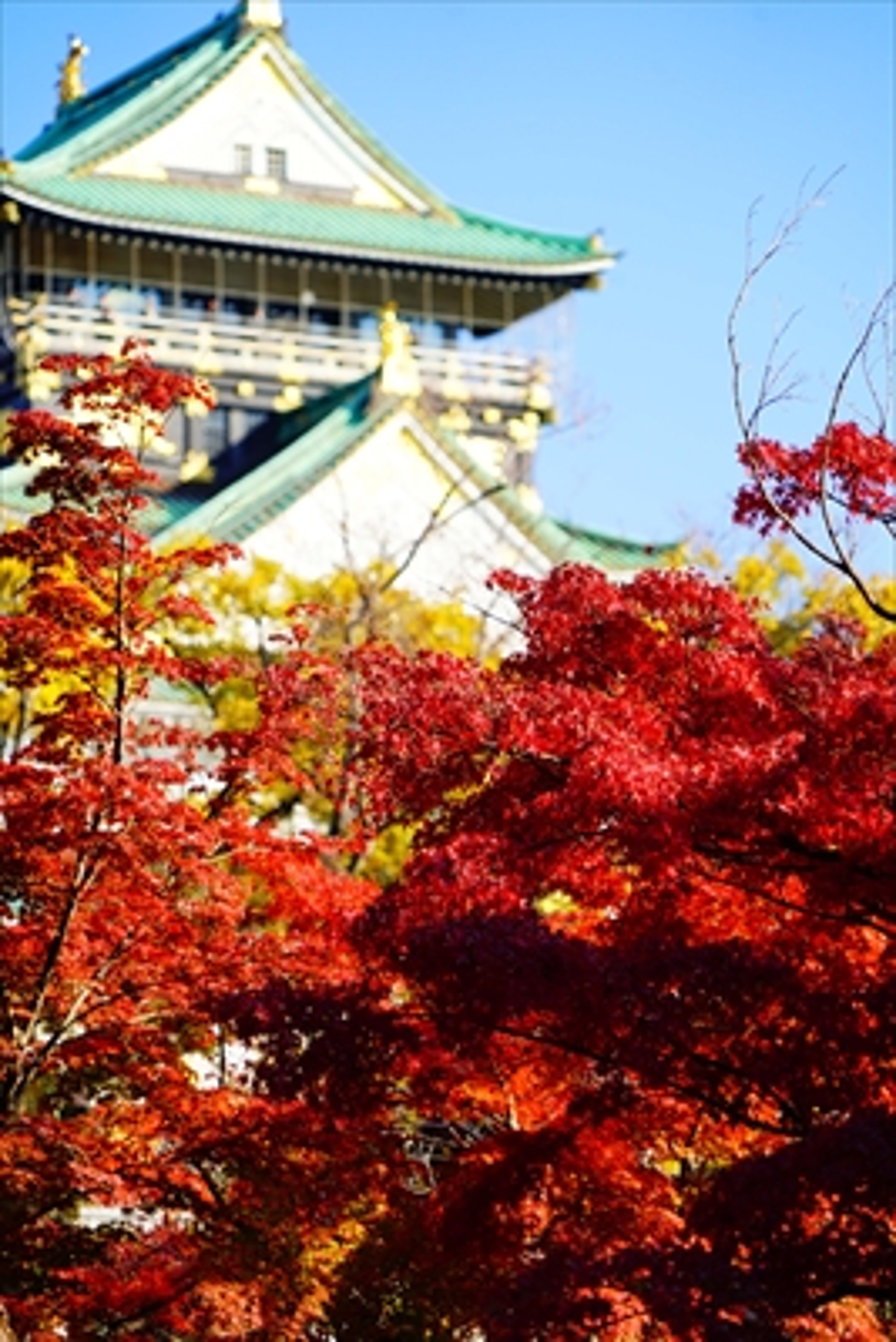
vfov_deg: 11.9
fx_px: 6415
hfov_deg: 8.0
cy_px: 671
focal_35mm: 172
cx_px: 448
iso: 100
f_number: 5.6
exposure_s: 1/200
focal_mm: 172
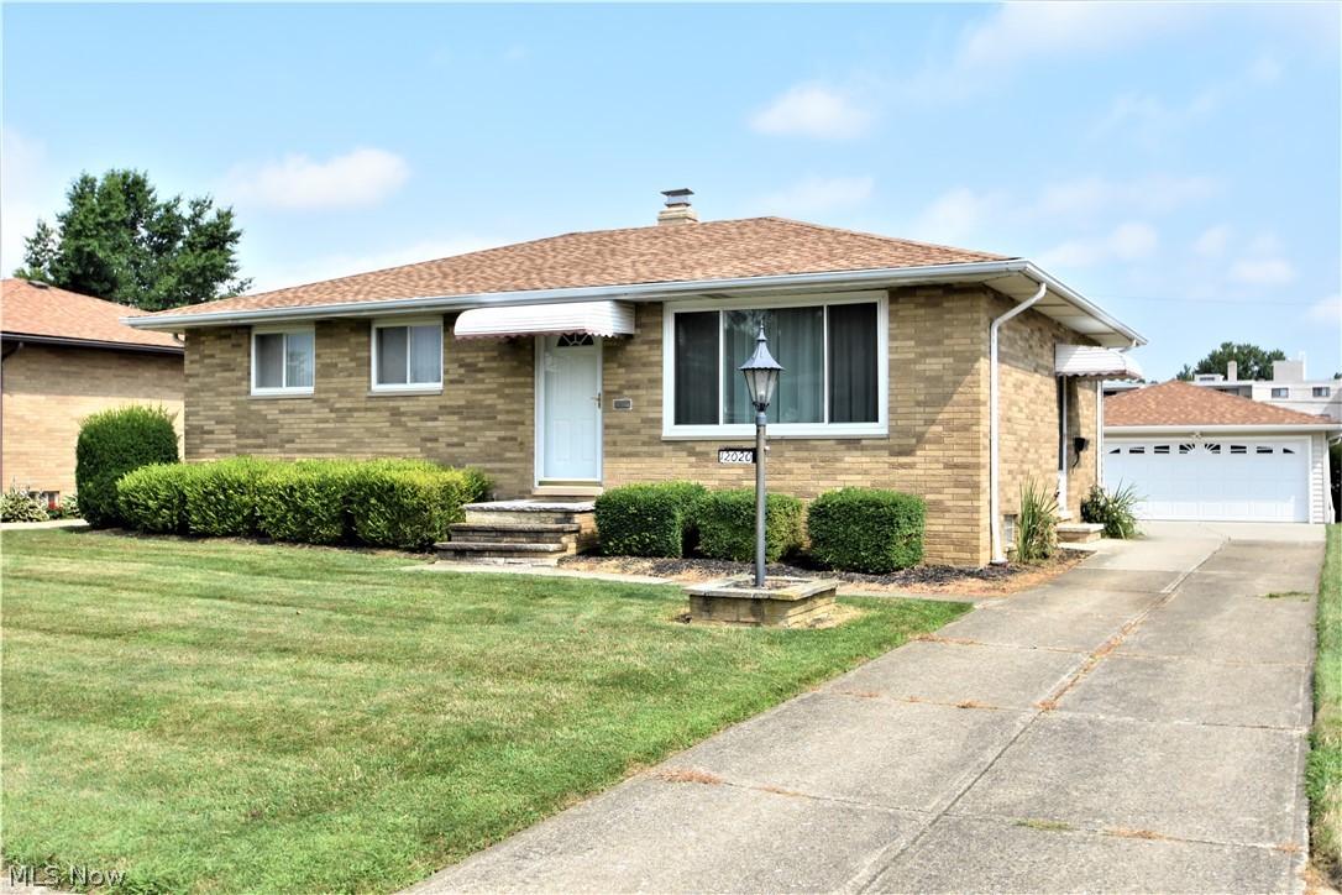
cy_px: 448
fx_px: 1342
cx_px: 671
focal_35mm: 36
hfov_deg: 53.1
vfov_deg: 36.9
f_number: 8
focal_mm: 24
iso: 1250
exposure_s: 1/2500
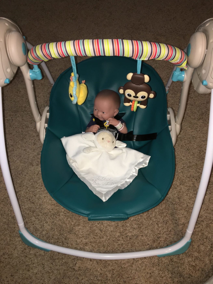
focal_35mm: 29
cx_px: 106
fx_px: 238
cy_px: 142
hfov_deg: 48.2
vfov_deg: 61.7
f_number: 2.2
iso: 50
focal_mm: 4.15
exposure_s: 1/24
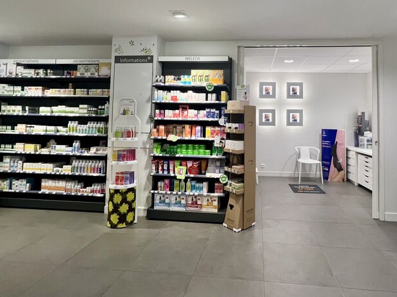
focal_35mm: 17
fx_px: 195
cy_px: 105
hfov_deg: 89.9
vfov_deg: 73.0
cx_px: 237
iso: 80
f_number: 1.8
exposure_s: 1/100
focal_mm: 1.57
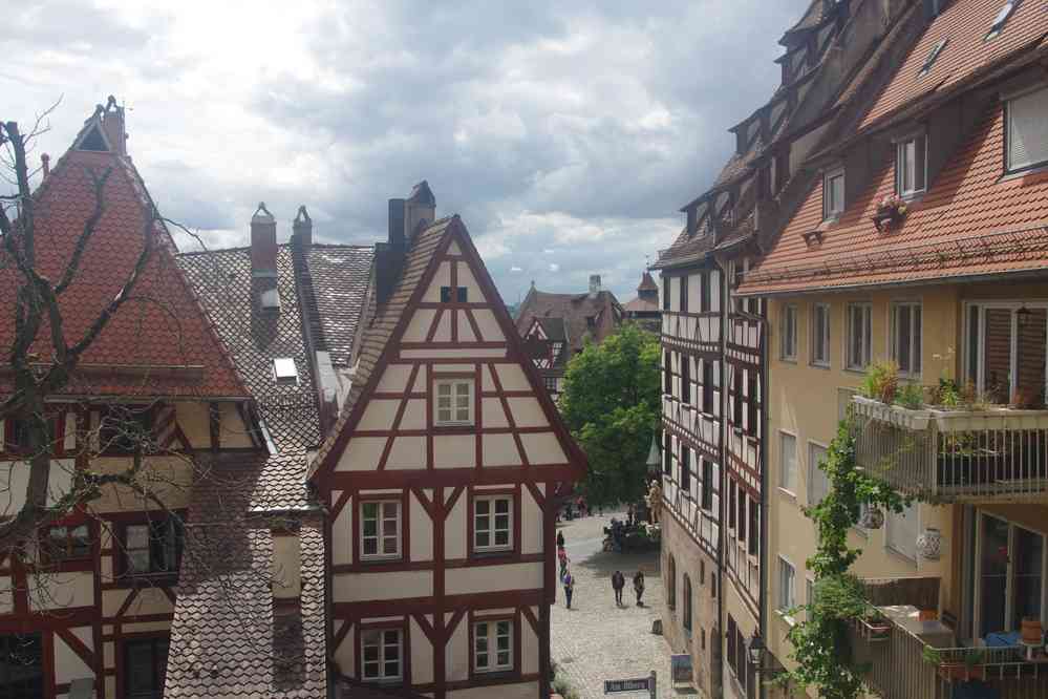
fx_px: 1004
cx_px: 524
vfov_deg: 38.4
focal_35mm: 34
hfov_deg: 55.1
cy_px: 350
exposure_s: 1/125
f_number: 11
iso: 200
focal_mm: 23
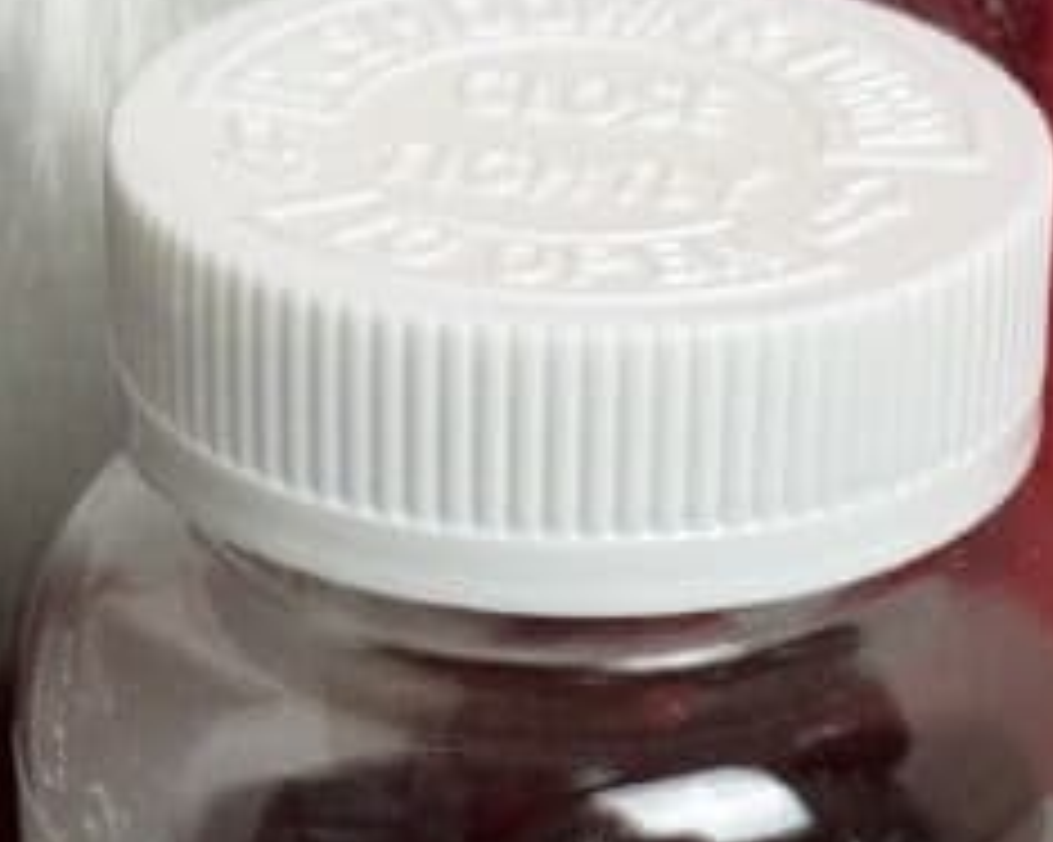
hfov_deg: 12.5
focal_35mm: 154
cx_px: 716
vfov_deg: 9.8
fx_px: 4797
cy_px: 1117
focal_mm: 6.76
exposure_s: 1/100
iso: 100
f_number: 1.78
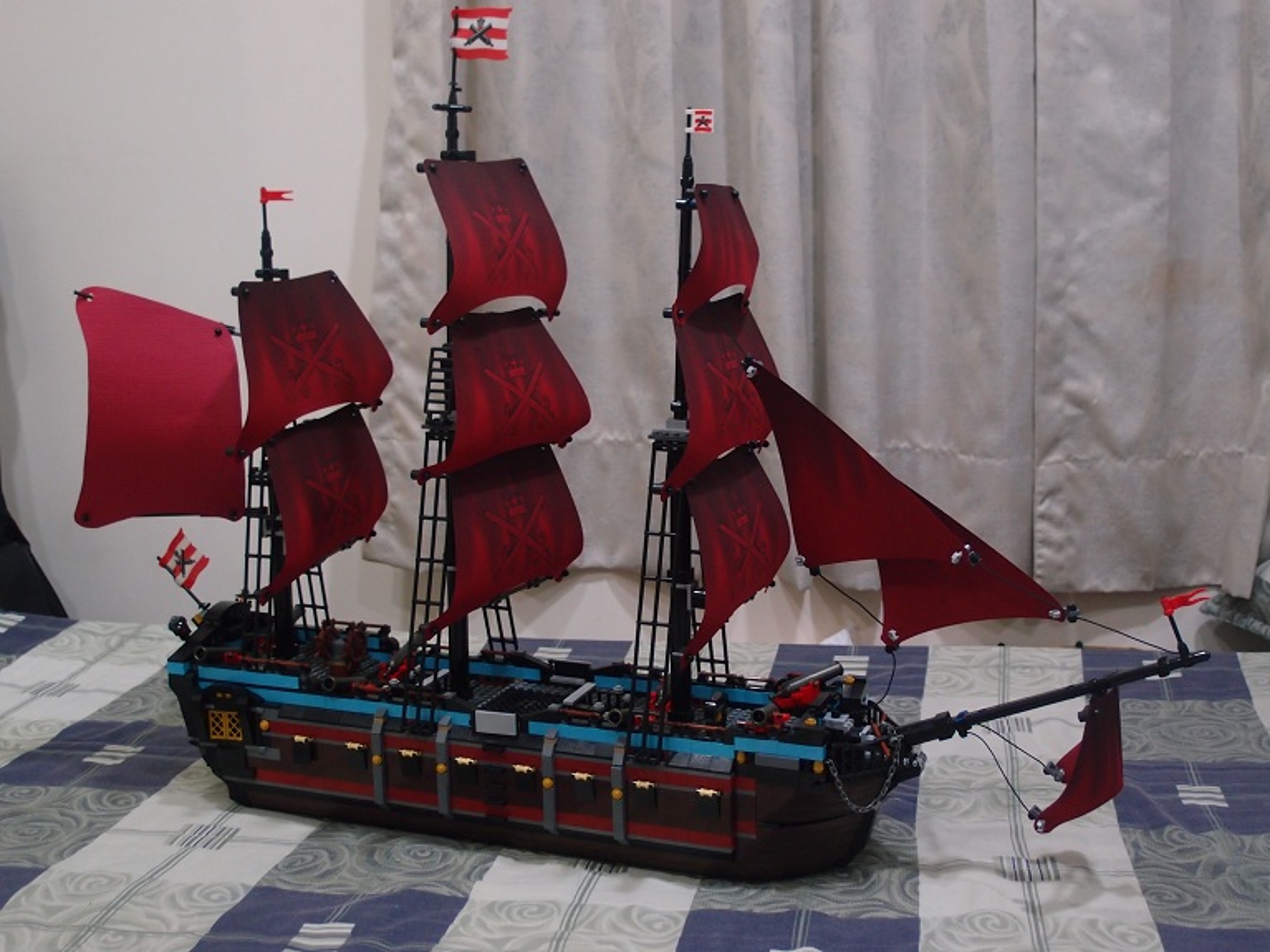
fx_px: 1504
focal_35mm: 41
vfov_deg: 35.1
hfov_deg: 45.8
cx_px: 635
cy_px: 476
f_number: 2
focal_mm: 8.99
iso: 200
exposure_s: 1/15
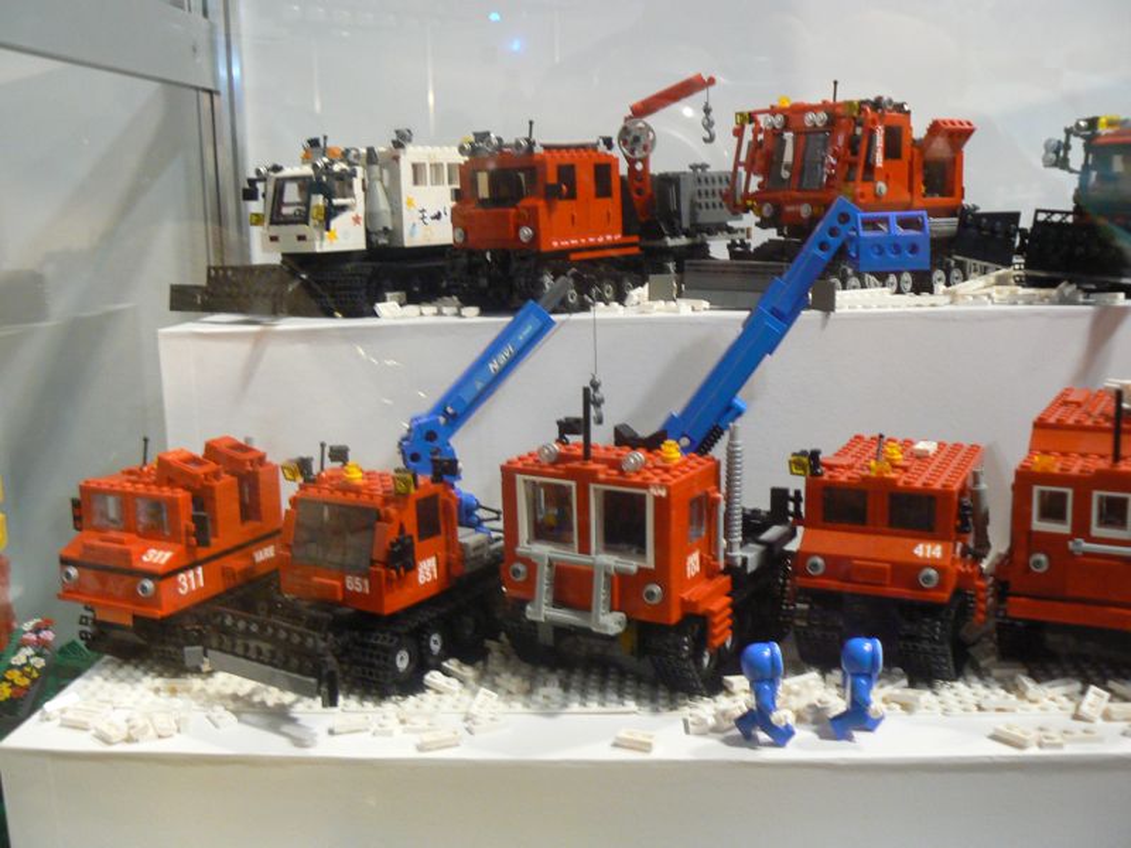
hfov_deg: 51.4
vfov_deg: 39.7
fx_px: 1176
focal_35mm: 36
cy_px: 424
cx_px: 566
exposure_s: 1/20
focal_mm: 6
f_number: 2.8
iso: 200
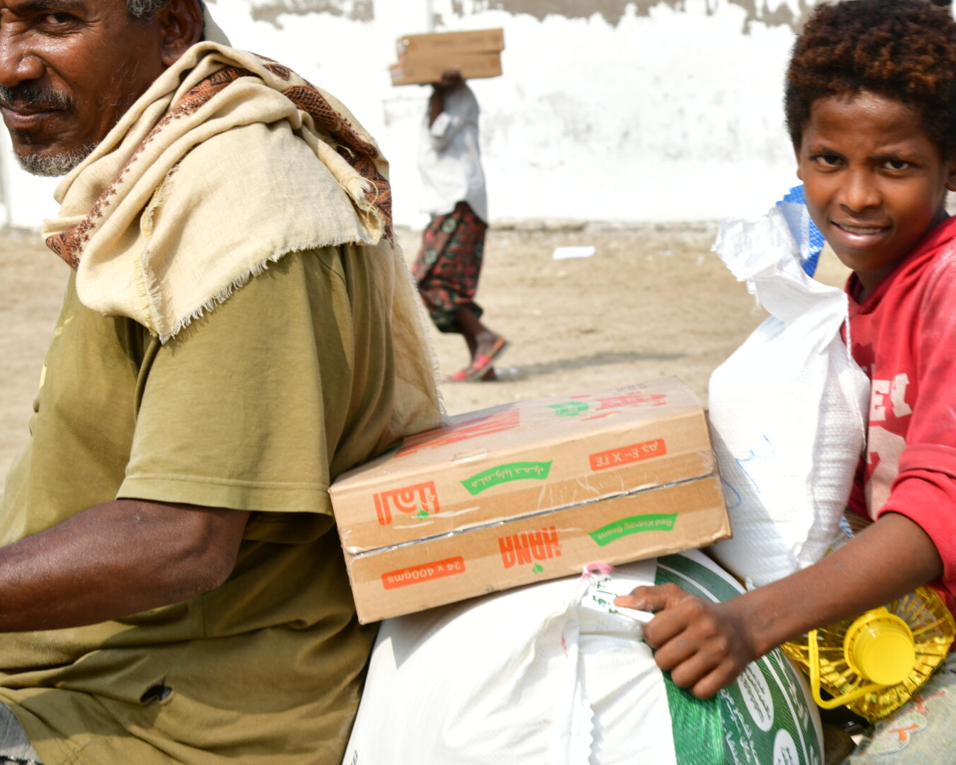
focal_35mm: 93
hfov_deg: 20.2
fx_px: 2632
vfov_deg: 16.5
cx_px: 841
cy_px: 348
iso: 64
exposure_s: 1/160
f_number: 8
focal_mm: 52
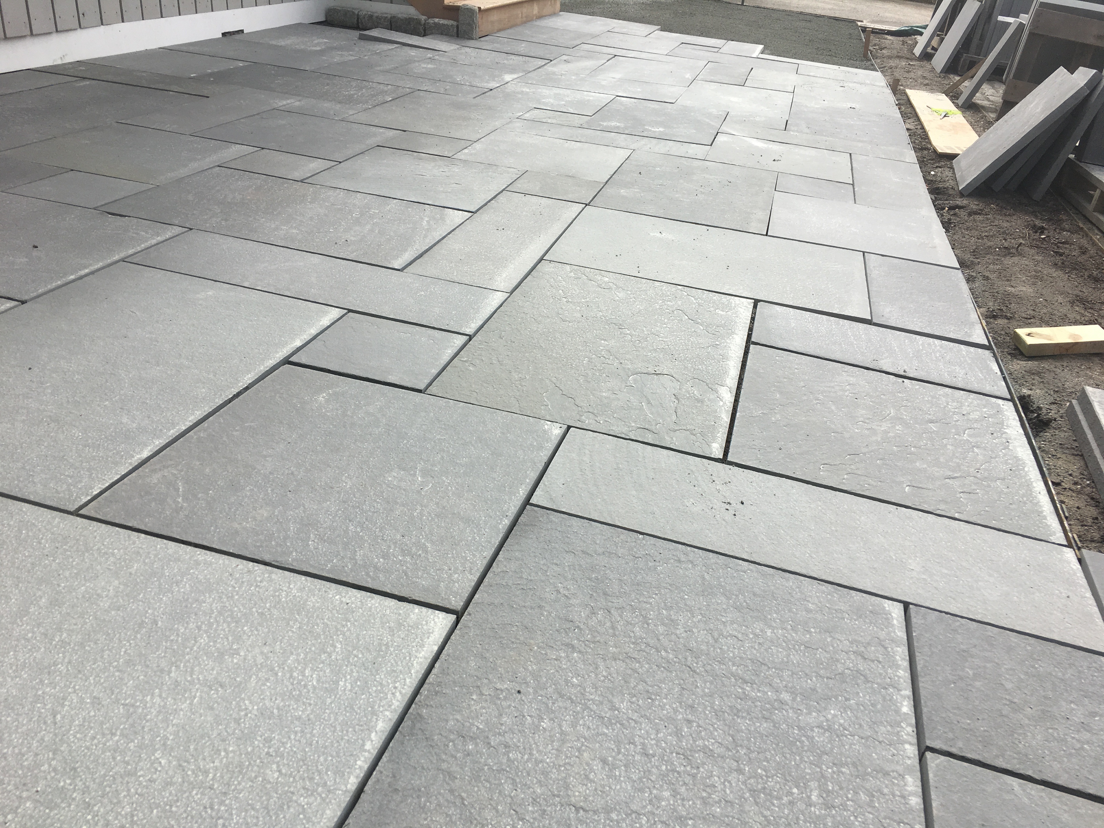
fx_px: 925
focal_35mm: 29
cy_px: 414
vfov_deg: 48.2
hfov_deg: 61.7
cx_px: 552
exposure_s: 1/1304
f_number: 2.2
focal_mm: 4.15
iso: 25
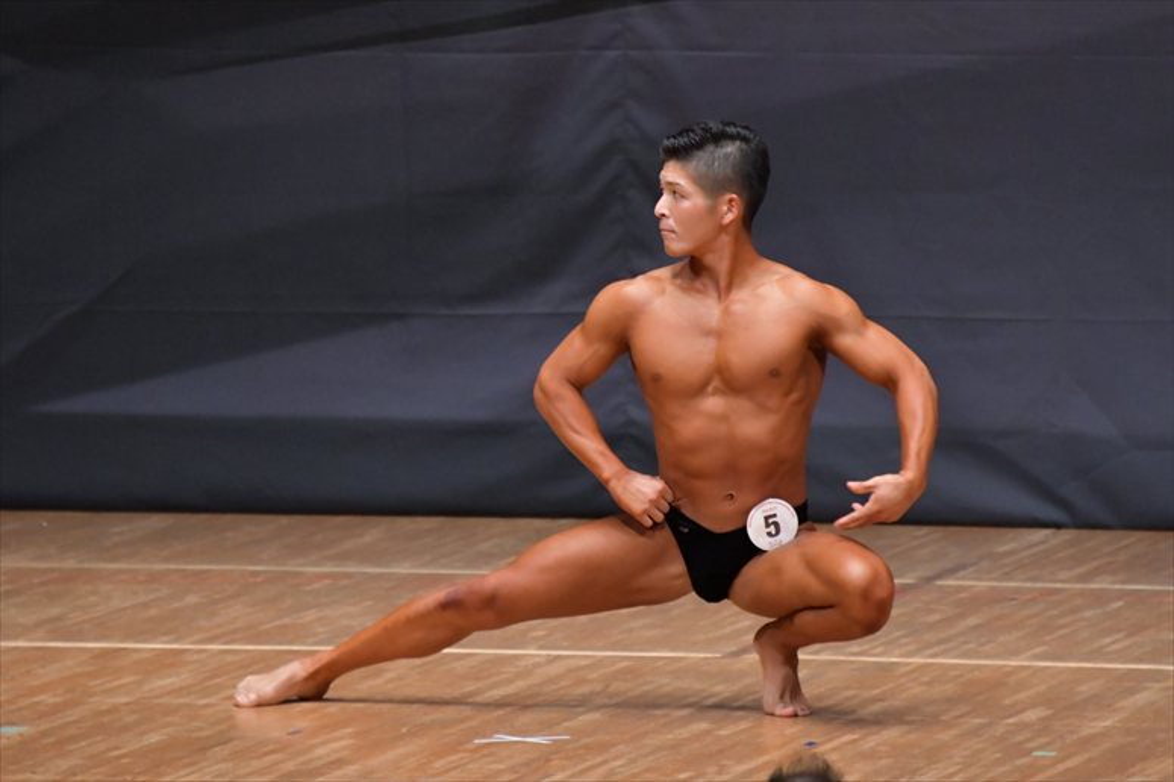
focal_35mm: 450
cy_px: 391
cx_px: 587
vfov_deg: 3.1
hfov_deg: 4.6
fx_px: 14668
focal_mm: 300
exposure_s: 1/400
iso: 6400
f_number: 5.6
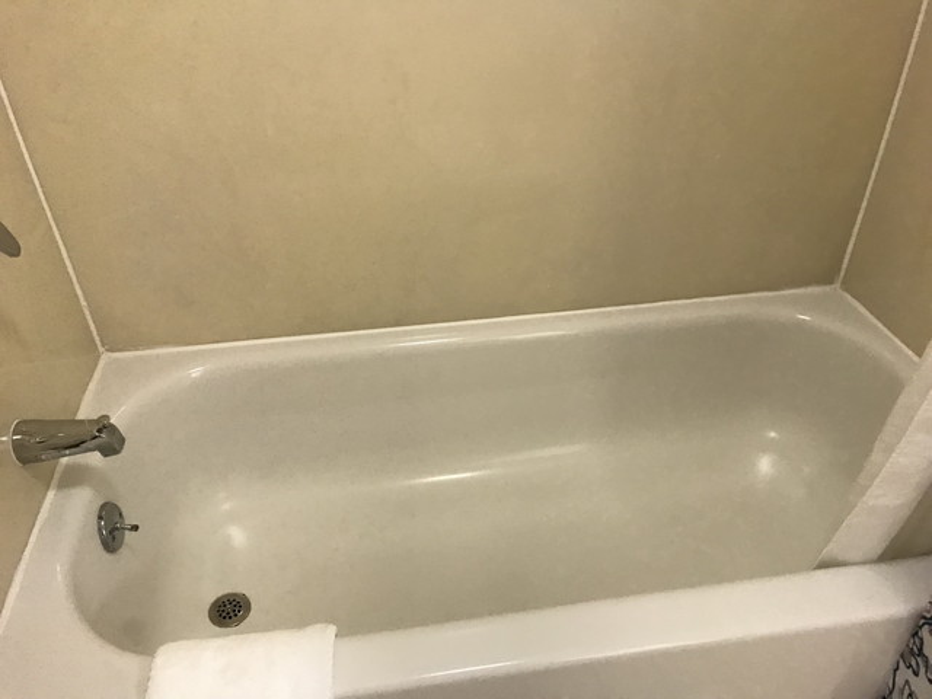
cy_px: 350
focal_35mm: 28
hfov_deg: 63.4
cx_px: 466
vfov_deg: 49.7
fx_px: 754
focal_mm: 3.99
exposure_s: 1/15
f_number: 1.8
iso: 80
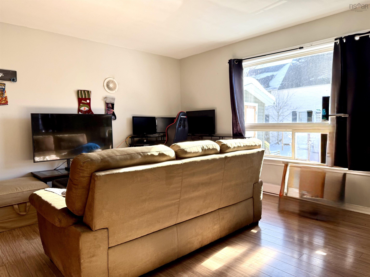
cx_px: 185
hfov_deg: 71.6
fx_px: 257
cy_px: 138
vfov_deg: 56.8
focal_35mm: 24
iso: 100
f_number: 1.78
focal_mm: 6.76
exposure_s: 1/445
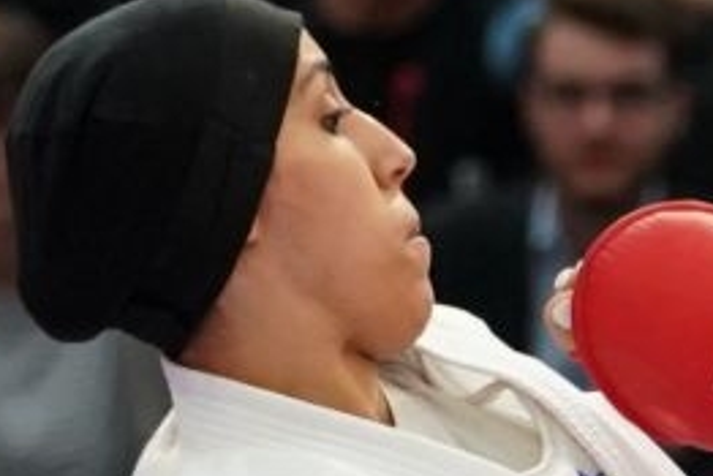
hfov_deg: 2.2
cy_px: 1297
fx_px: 18785
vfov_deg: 1.4
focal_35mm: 948
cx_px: 1456
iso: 2000
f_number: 2.8
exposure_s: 1/1000
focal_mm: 92
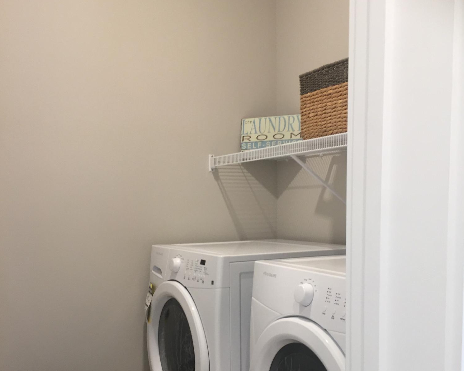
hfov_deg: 47.9
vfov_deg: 38.4
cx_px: 232
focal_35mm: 38
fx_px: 522
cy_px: 268
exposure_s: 1/30
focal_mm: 4.15
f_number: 2.2
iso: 100
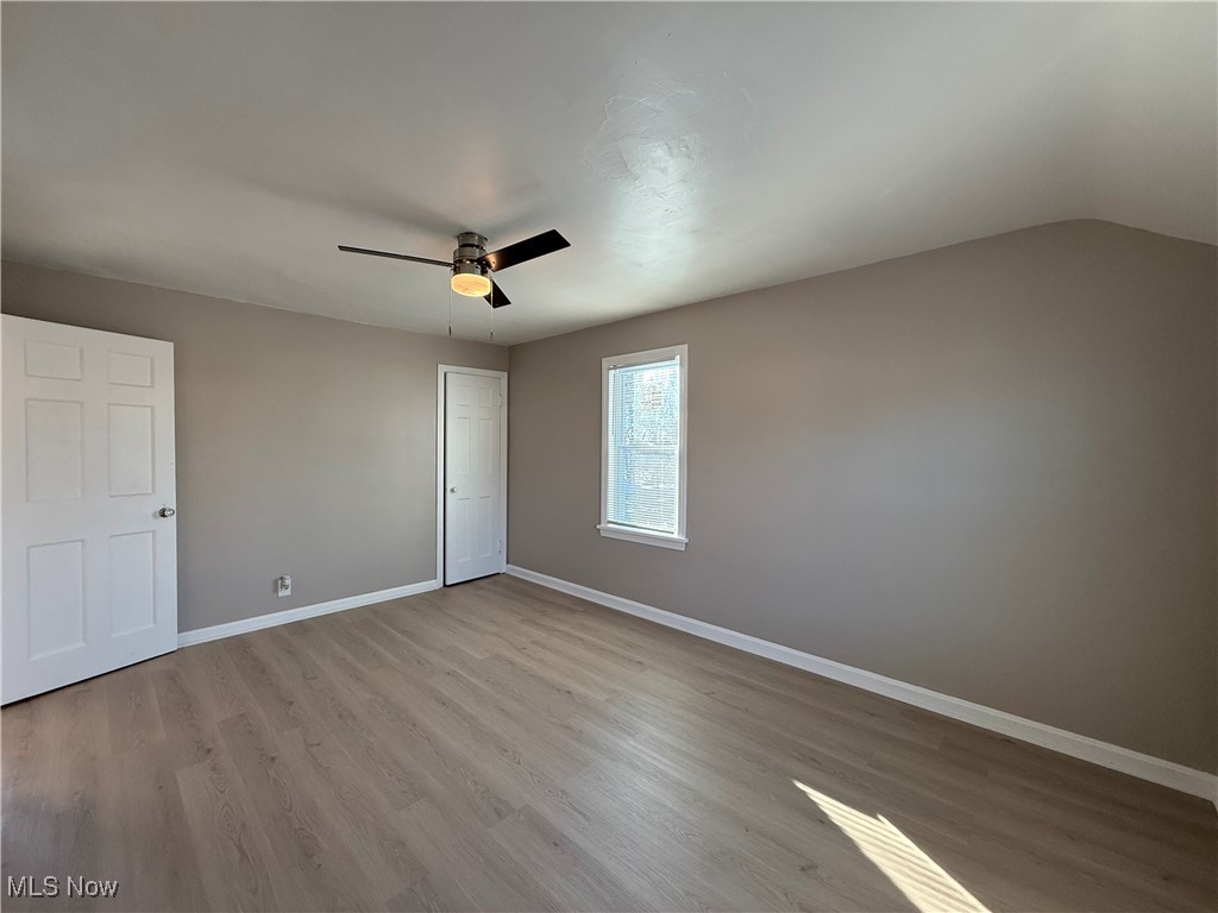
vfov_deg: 85.7
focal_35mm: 14
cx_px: 609
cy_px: 456
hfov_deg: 102.1
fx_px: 493
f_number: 2.2
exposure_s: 1/120
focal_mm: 2.22
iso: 160
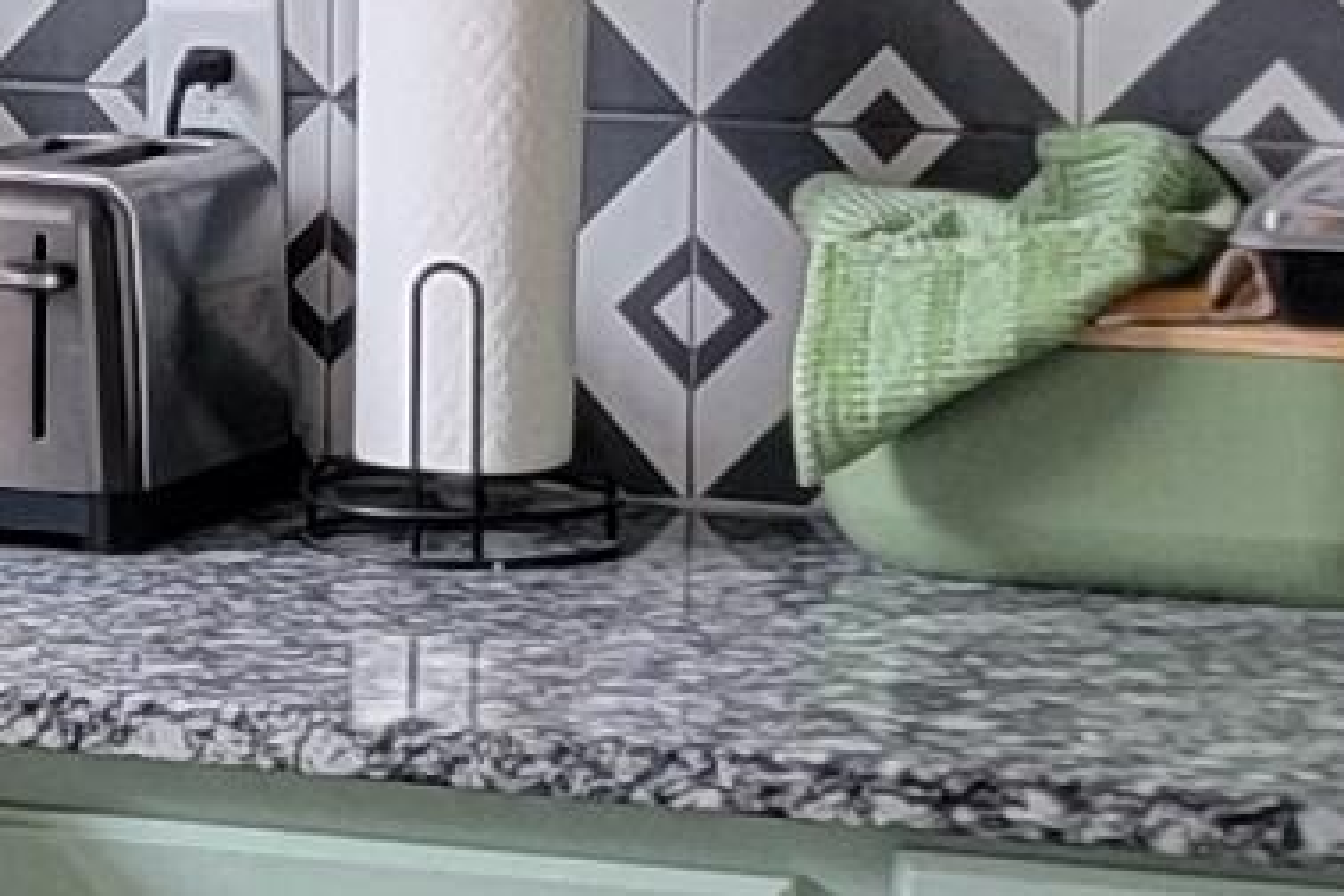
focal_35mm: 198
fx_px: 7391
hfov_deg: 10.2
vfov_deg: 6.9
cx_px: -327
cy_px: 39
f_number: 1.8
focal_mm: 6.7
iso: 125
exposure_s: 1/120
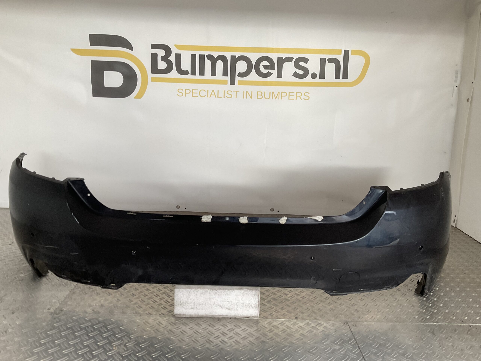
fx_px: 403
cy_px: 180
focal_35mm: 29
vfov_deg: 48.2
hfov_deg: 61.7
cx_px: 240
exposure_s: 1/120
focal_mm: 3
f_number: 1.8
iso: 64
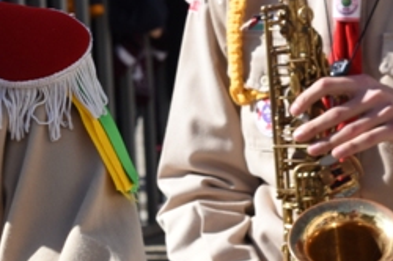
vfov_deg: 4.3
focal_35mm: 320
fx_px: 3489
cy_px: 89
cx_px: -75
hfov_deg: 6.4
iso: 500
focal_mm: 78
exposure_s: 1/500
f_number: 11
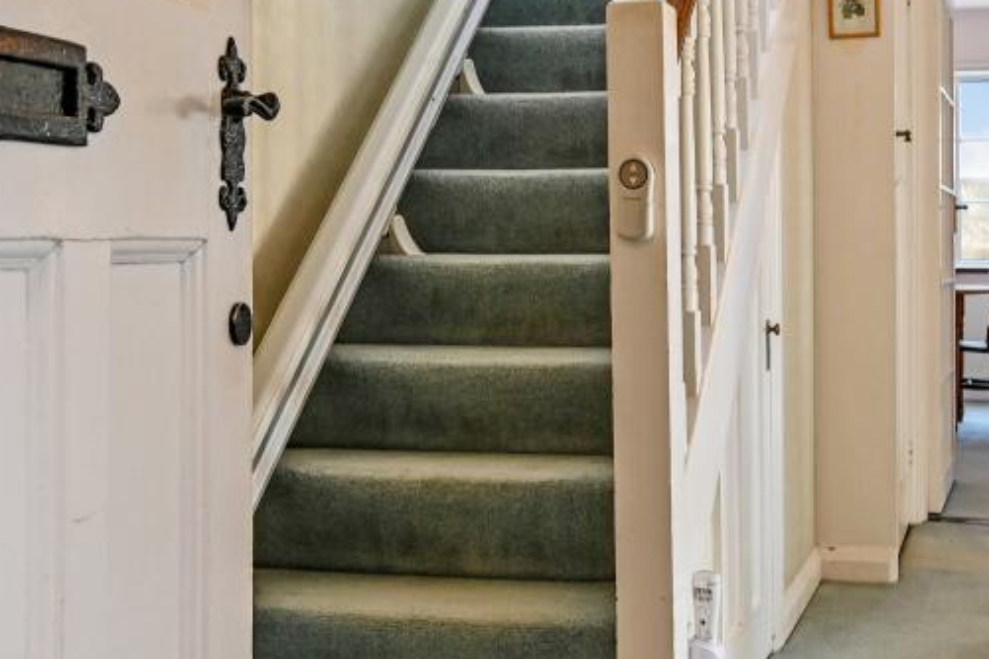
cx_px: 713
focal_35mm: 48
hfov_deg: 40.2
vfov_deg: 28.0
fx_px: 1319
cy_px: 268
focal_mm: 23.5
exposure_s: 1/15
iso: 400
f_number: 8
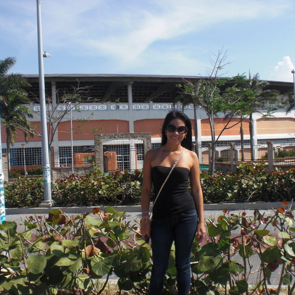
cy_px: 148
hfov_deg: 37.5
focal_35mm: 45
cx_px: 159
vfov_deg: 37.6
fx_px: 434
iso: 64
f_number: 5.6
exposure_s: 1/400
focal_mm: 6.3
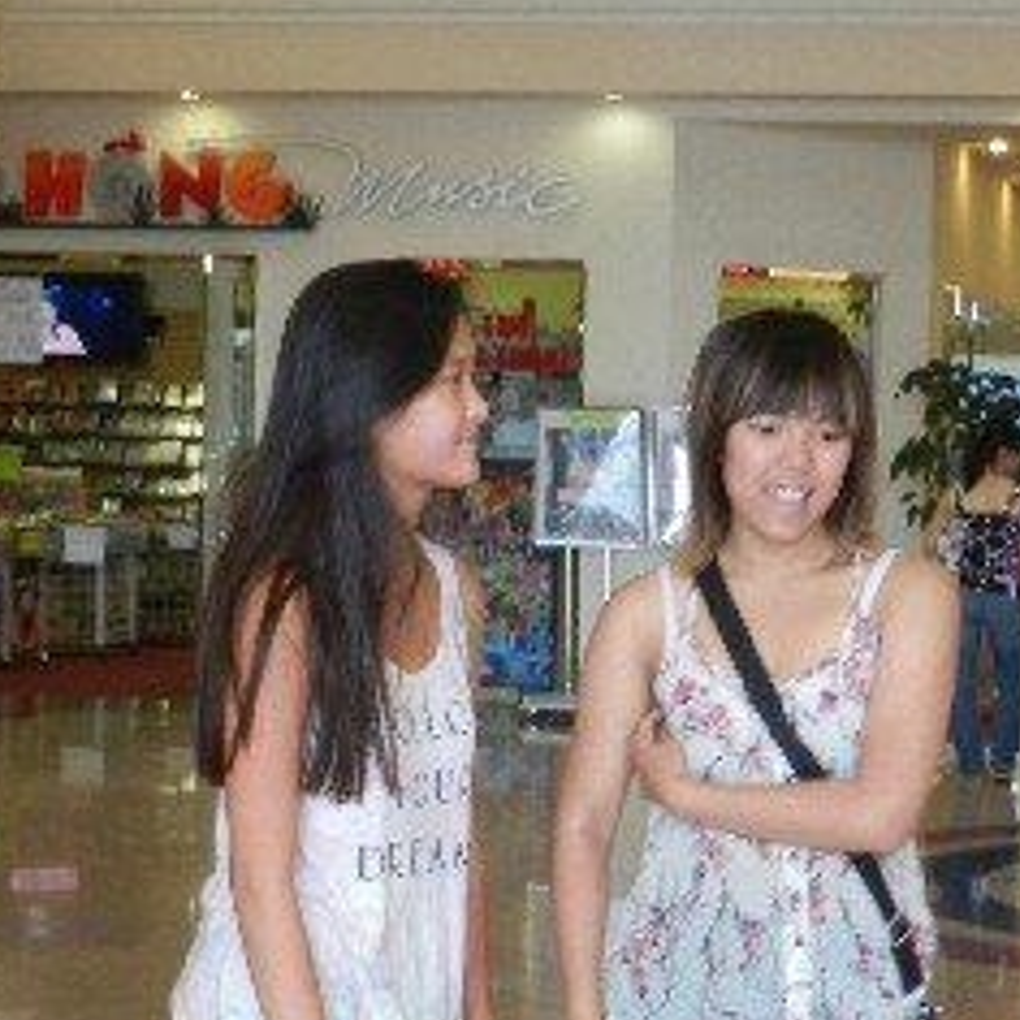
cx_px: 730
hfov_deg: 16.1
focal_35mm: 108
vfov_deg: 16.0
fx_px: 3600
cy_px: 813
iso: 220
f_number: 4.2
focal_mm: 8.2
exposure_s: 1/30
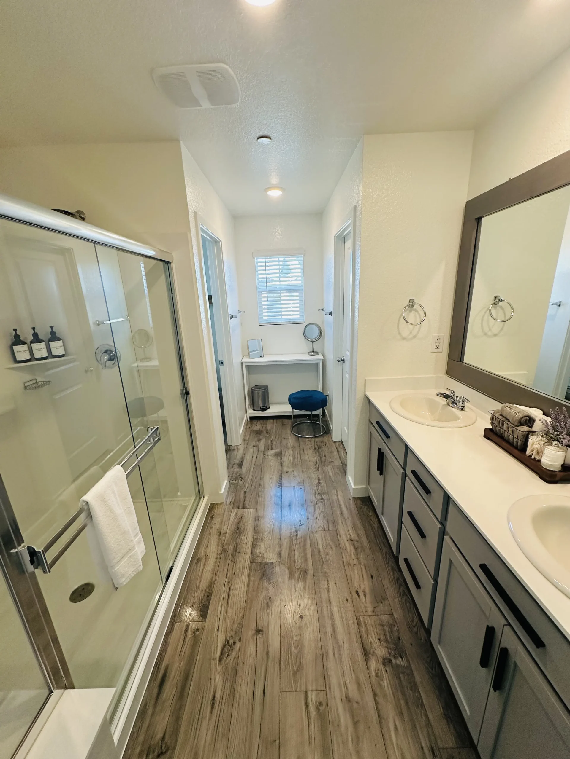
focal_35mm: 14
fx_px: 307
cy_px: 380
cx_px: 285
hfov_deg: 85.7
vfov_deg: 102.1
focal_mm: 2.22
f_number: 2.2
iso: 125
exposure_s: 1/120
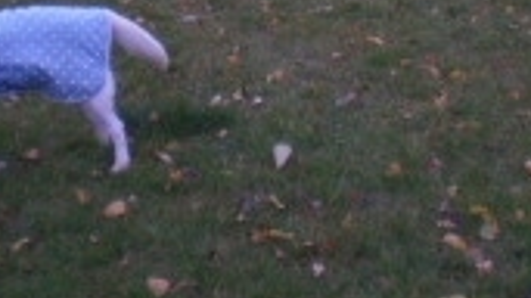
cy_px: -213
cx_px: 283
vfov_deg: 10.0
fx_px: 1618
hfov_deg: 18.6
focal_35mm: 115
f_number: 3.1
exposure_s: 1/60
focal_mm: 6.3
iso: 100
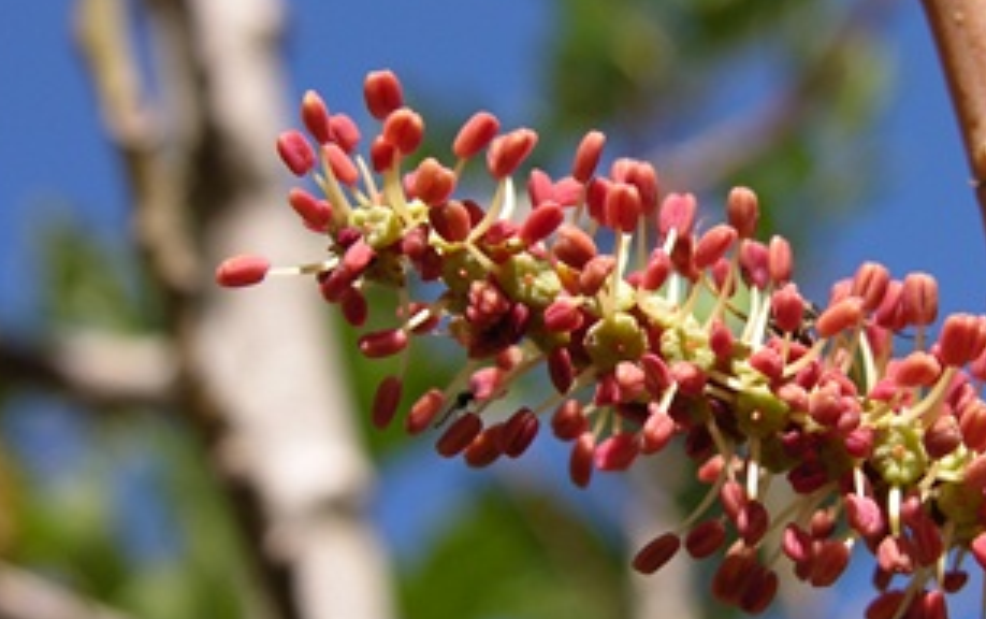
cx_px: 683
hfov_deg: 19.0
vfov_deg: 12.0
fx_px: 2932
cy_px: 345
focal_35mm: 109
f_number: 5.2
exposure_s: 1/219
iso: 50
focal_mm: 17.8
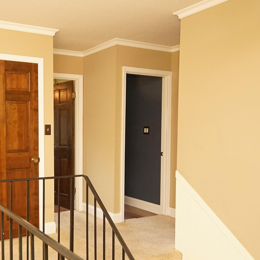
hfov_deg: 44.5
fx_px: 297
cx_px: 45
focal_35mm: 35
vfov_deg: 47.1
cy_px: 148
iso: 2000
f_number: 4.5
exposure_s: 1/60
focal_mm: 12
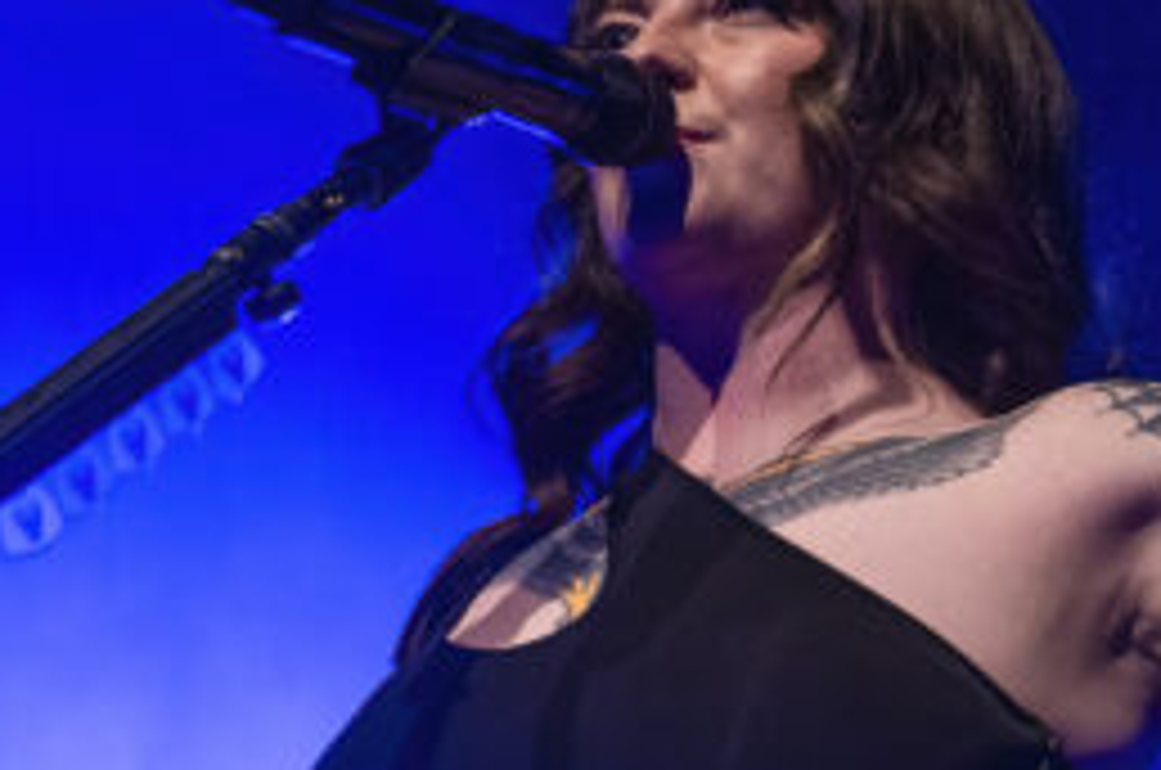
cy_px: 763
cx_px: 1179
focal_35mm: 151
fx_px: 4861
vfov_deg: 9.0
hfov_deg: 13.4
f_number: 2.8
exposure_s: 1/320
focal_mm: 38
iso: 2500
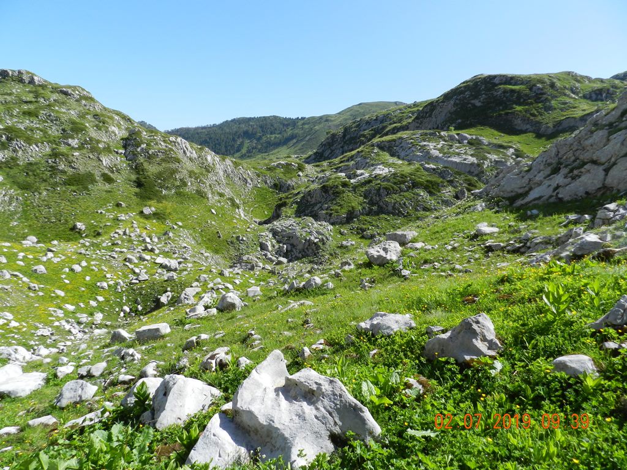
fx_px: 417
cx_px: 314
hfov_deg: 73.9
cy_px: 235
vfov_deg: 58.9
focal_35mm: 23
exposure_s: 1/800
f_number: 4
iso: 160
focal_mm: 4
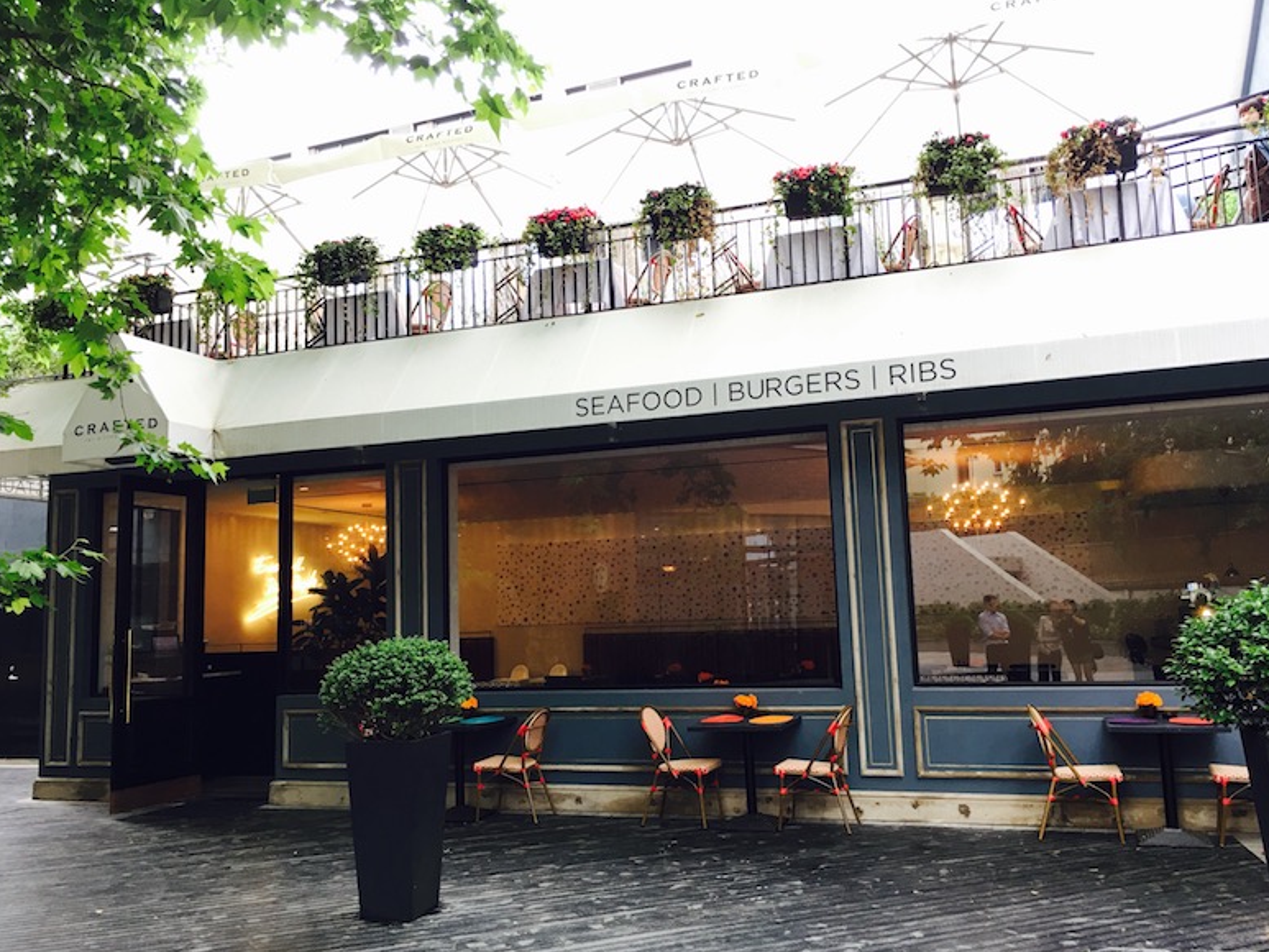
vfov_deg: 46.8
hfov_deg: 60.0
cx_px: 642
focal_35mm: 30
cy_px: 479
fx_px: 1100
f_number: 2.2
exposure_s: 1/33
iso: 25
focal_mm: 4.15
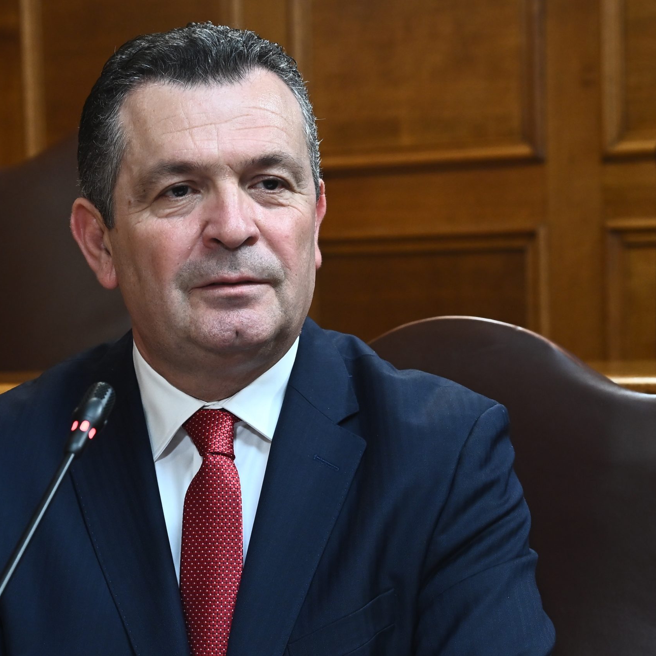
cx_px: 301
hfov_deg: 25.7
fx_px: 1437
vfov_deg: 25.7
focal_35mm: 67
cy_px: 325
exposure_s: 1/200
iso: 1400
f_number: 4.5
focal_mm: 52
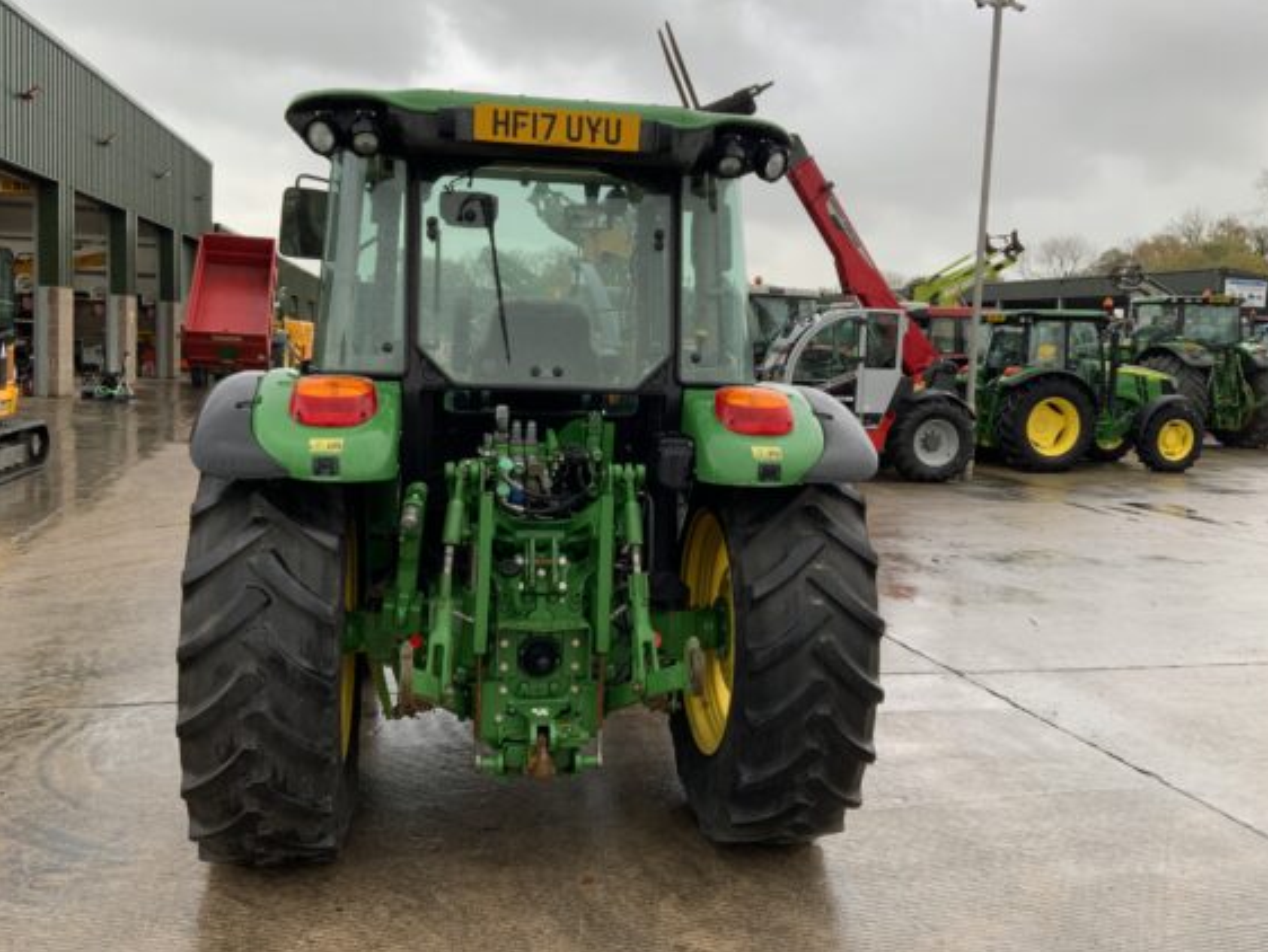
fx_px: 1209
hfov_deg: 55.3
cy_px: 467
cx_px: 643
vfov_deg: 43.0
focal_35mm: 33
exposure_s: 1/122
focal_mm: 3
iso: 16
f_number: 1.8
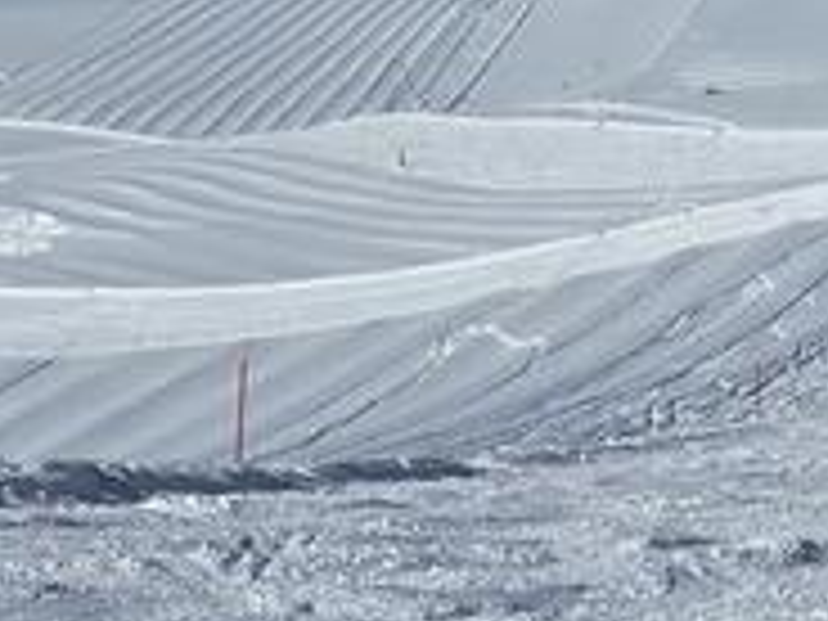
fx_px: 3086
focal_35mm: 129
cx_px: 1440
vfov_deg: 11.1
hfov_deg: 13.8
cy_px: -290
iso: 12
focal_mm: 6.3
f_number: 1.7
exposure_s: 1/2767
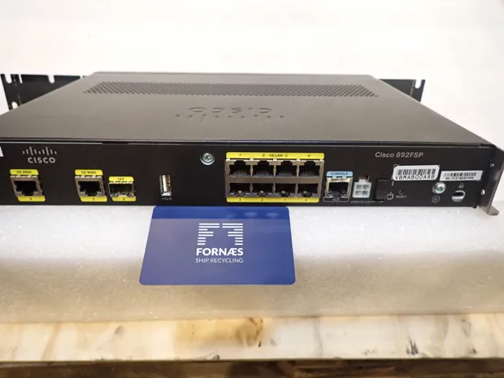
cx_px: 252
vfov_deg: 54.9
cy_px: 189
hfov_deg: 69.4
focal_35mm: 25
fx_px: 364
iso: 250
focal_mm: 4.5
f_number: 2
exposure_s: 1/30
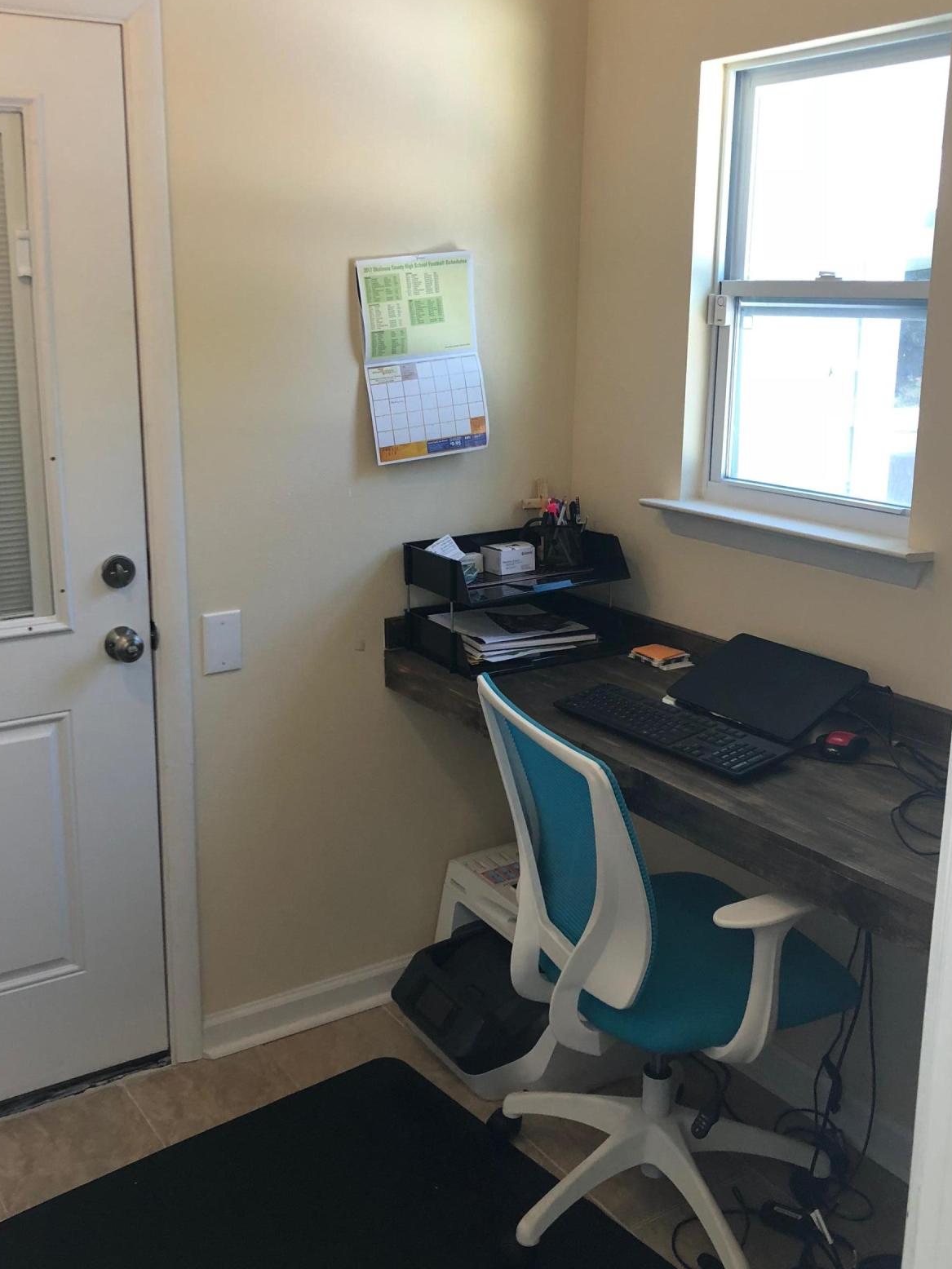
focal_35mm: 36
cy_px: 571
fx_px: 1320
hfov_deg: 39.6
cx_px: 423
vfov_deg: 51.3
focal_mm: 3.99
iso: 32
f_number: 1.8
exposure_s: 1/30
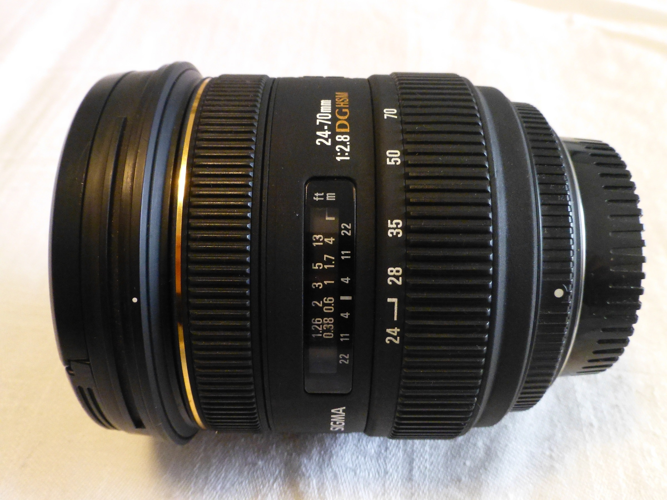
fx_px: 578
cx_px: 334
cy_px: 250
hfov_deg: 60.0
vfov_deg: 46.8
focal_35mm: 30
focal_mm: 5.4
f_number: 3.6
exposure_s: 1/60
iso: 800
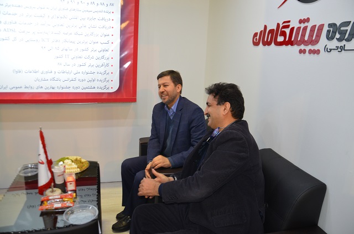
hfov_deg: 67.5
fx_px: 265
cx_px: 177
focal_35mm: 27
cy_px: 117
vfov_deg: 47.7
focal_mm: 18
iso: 800
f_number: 3.5
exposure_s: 1/60
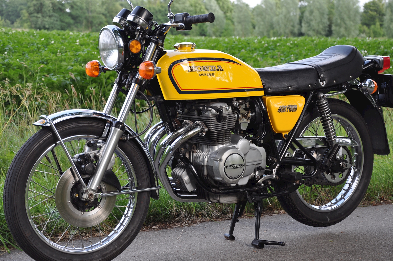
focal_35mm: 87
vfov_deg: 15.7
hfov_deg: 23.4
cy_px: 130
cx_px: 196
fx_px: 949
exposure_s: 1/125
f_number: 5.6
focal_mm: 58
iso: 220
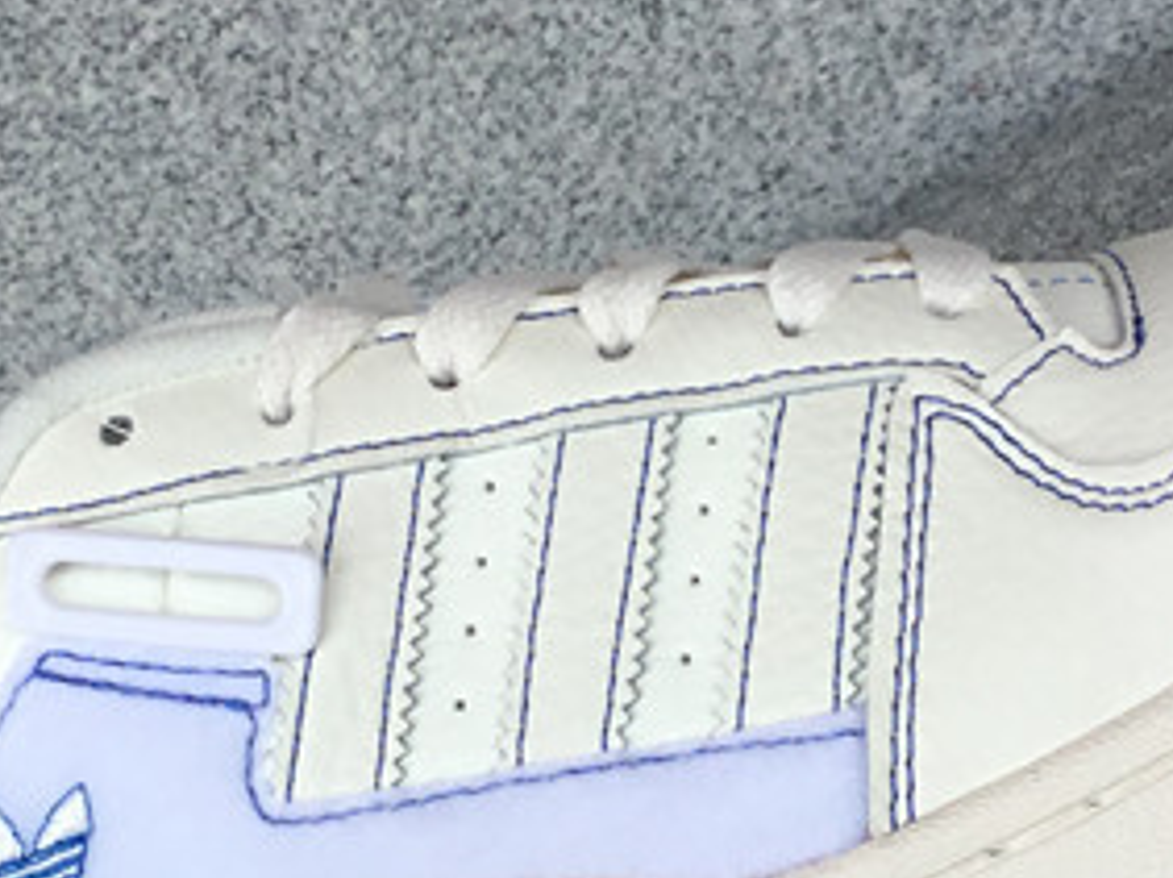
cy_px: 489
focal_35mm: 99
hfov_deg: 19.8
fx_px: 3352
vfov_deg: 14.9
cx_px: 499
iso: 25
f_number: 2.4
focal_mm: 3.3
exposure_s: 1/515
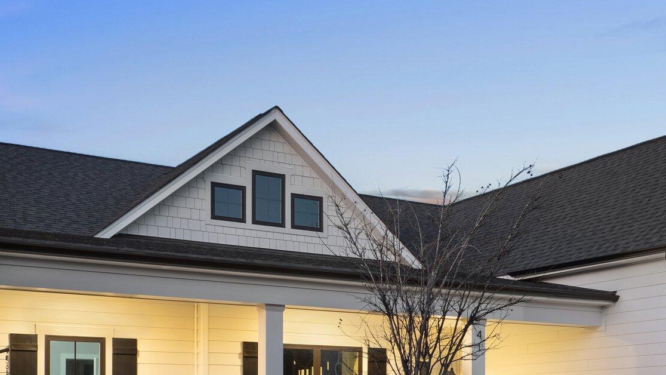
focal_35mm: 52
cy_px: 337
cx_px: 402
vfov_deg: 22.5
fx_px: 918
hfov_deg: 39.7
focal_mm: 13
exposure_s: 1.6
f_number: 4
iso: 200
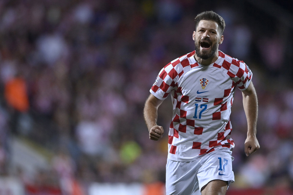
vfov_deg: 3.4
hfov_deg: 5.2
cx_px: 146
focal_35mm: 400
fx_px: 3254
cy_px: 98
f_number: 2.8
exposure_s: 1/2500
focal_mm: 400
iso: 2000
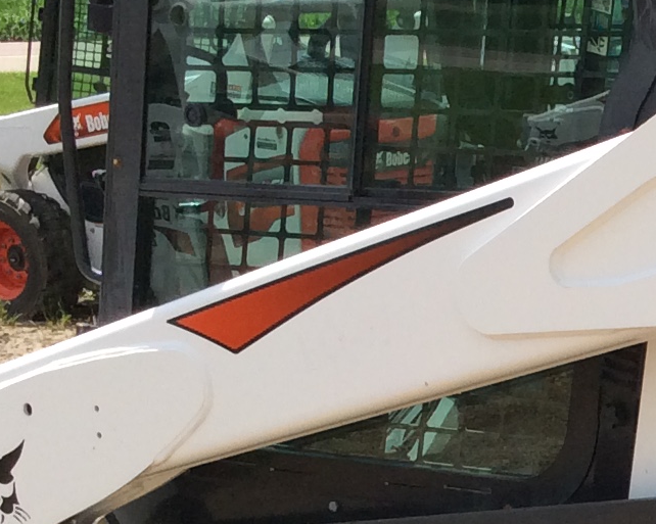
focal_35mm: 126
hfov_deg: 14.5
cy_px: 589
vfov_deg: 12.0
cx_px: 893
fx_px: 2445
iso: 32
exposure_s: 1/1300
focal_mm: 3.3
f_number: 2.4
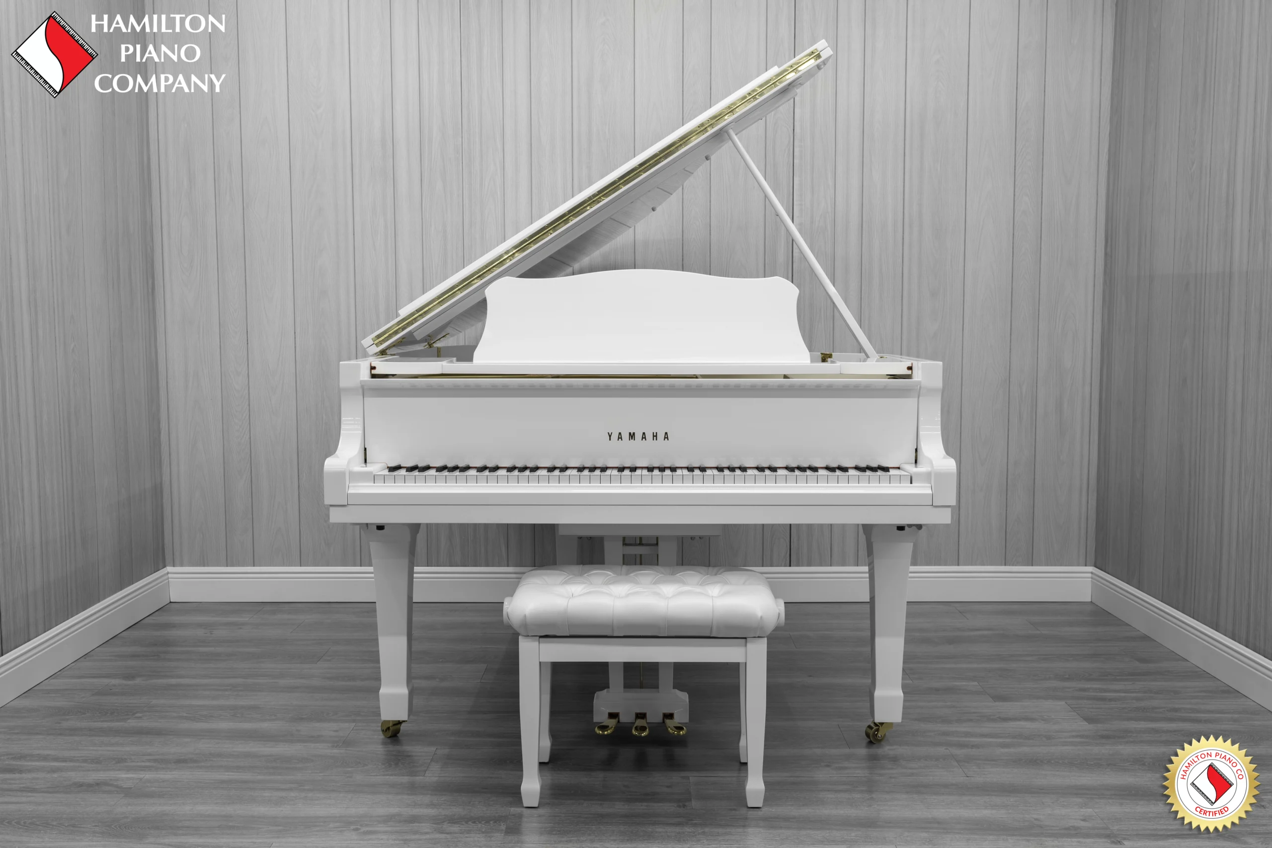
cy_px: 424
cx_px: 636
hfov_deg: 54.4
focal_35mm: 35
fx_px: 1237
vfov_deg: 37.9
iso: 100
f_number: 10
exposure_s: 1/3
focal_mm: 35
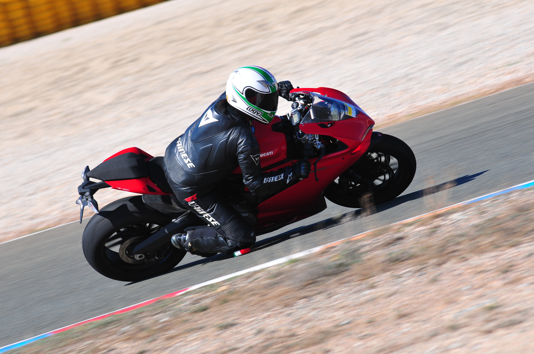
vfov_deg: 4.6
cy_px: 177
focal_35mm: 300
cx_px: 267
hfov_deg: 6.9
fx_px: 4445
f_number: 8
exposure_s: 1/320
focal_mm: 200
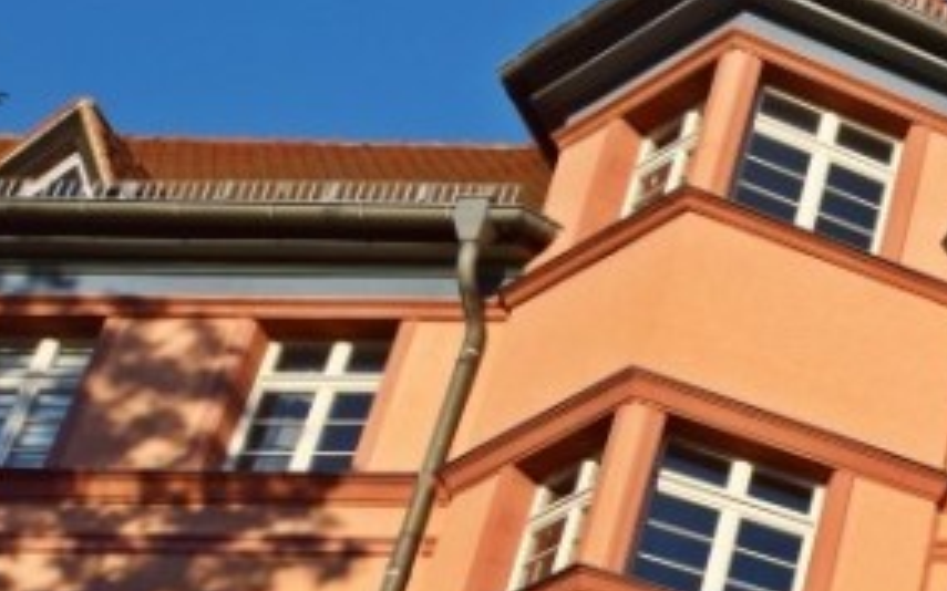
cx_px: 1754
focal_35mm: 81
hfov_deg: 18.9
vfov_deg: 15.4
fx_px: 2090
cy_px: 754
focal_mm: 14
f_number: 10
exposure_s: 1/400
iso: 200
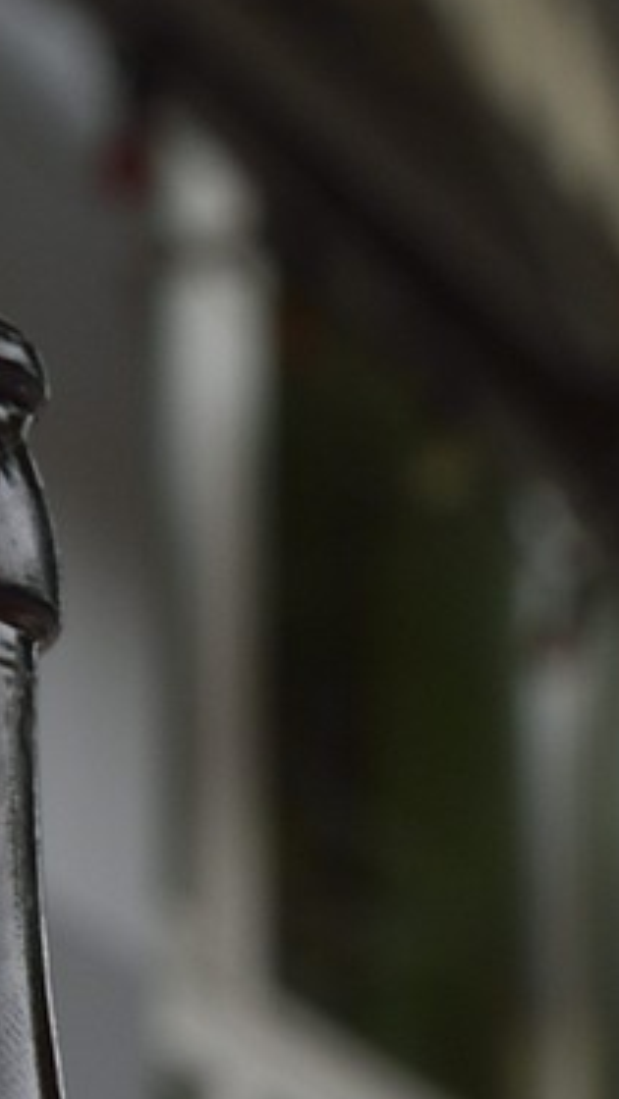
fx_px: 5890
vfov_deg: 9.8
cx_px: -12
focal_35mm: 202
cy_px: 2334
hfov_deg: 6.0
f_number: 13
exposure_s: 1/160
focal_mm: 45
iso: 400
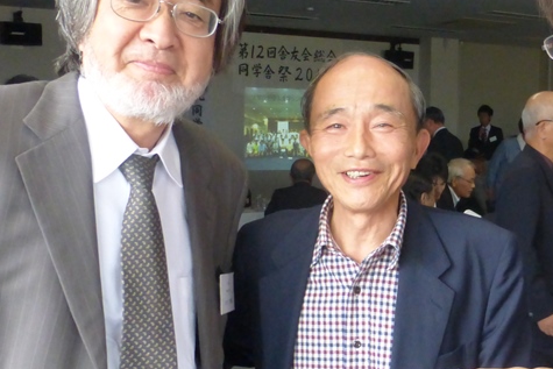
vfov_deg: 24.1
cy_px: 242
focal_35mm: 56
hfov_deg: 34.6
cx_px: 438
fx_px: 860
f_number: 3.3
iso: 500
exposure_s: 1/125
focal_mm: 4.3
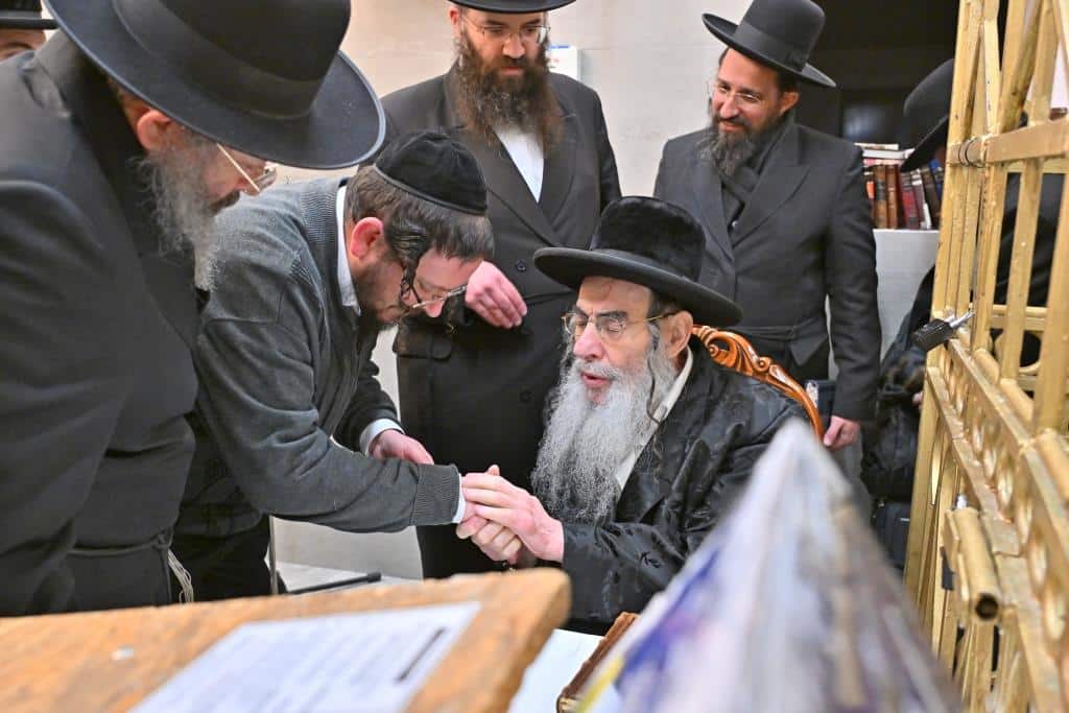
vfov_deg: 43.0
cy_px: 356
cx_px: 534
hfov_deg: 61.1
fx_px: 906
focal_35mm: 30
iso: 2000
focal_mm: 30.5
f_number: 4
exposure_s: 1/200
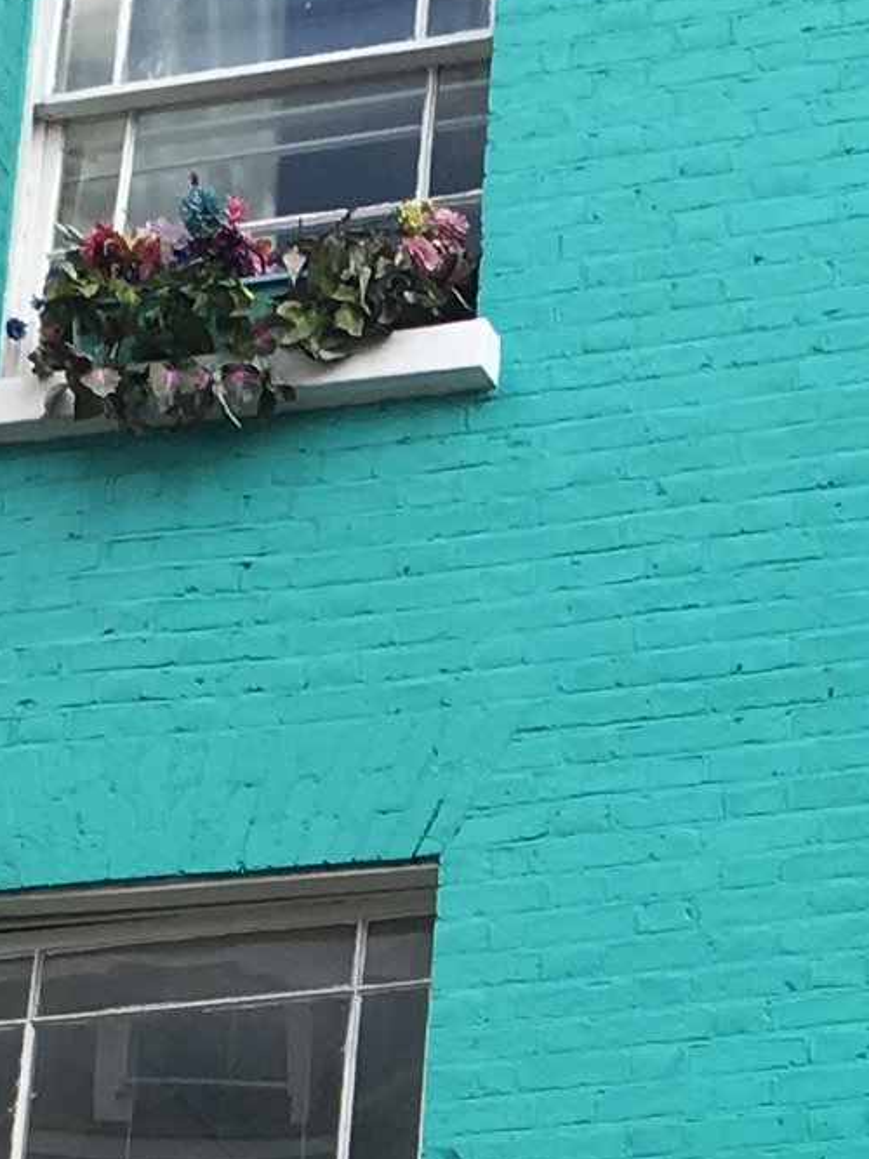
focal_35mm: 145
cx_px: 859
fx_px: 4855
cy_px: 1674
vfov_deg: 13.0
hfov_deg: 10.2
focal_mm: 4.15
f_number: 2.2
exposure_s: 1/379
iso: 25
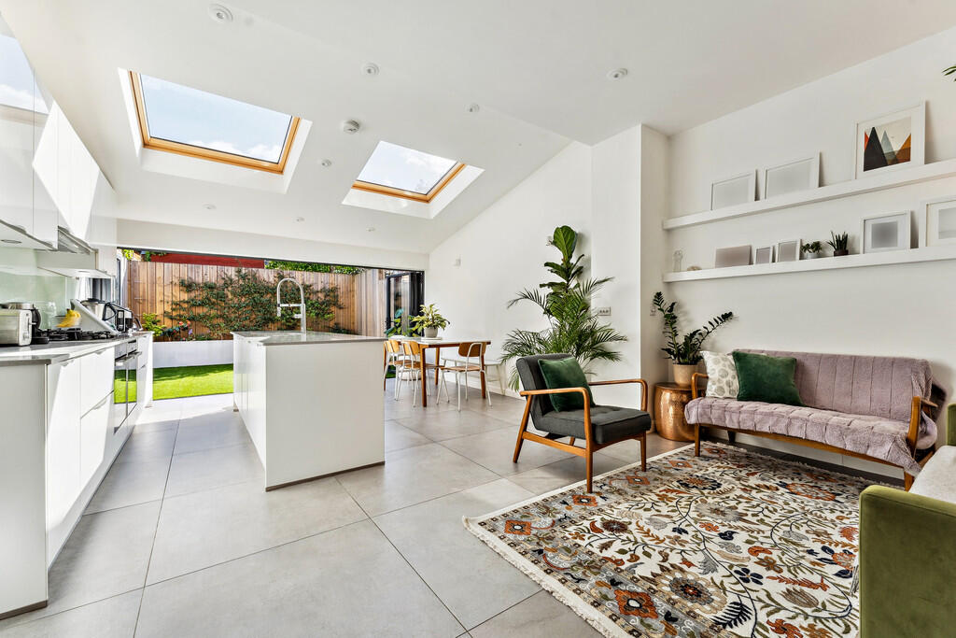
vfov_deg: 81.2
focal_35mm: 14
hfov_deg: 104.2
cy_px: 319
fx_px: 372
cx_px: 478
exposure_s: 1/80
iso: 200
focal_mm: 14
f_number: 9
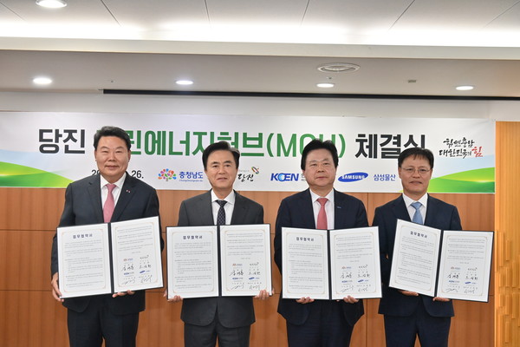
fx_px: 650
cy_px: 174
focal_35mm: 45
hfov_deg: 43.6
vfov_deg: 29.9
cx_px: 260
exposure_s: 1/250
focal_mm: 45
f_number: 6.3
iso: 2000
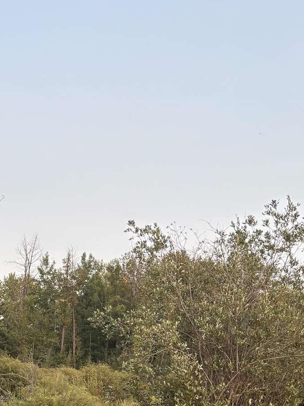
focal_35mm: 67
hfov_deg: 20.3
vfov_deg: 26.7
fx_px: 784
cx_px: -78
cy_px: 445
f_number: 1.6
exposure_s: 1/364
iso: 50
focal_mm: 5.96
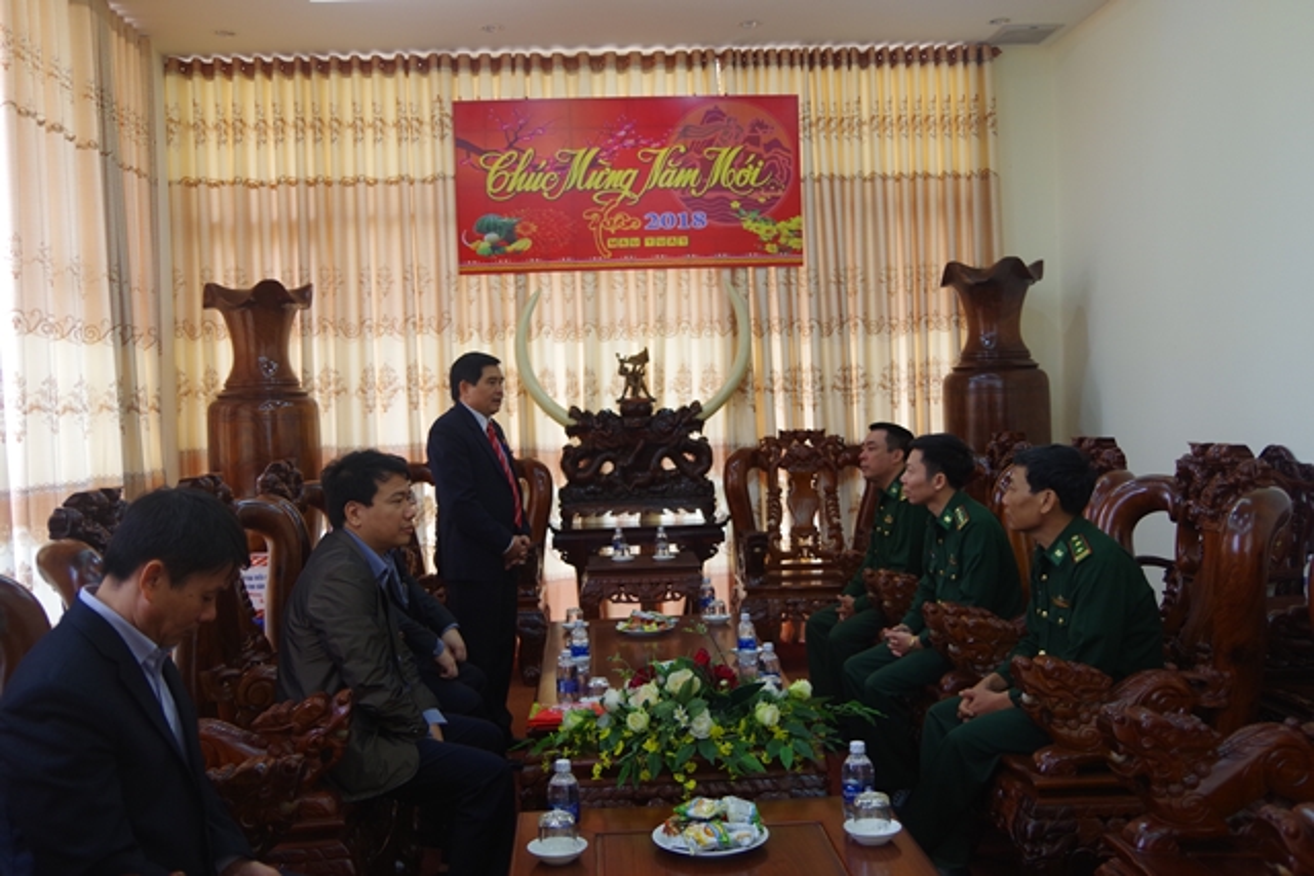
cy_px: 438
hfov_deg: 59.5
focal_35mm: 32
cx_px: 657
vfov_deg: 41.7
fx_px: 1150
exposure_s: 1/50
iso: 400
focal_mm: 21
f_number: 4
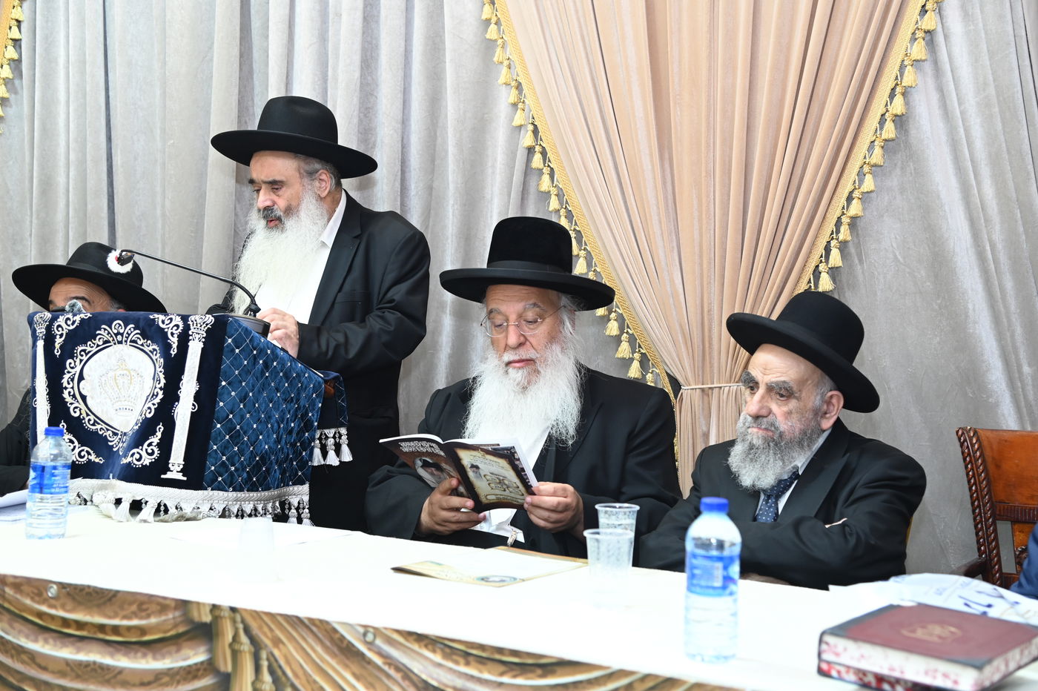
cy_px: 346
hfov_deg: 36.3
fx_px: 1585
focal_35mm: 55
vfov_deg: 24.6
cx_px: 519
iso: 1600
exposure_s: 1/160
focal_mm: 55
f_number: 4.5
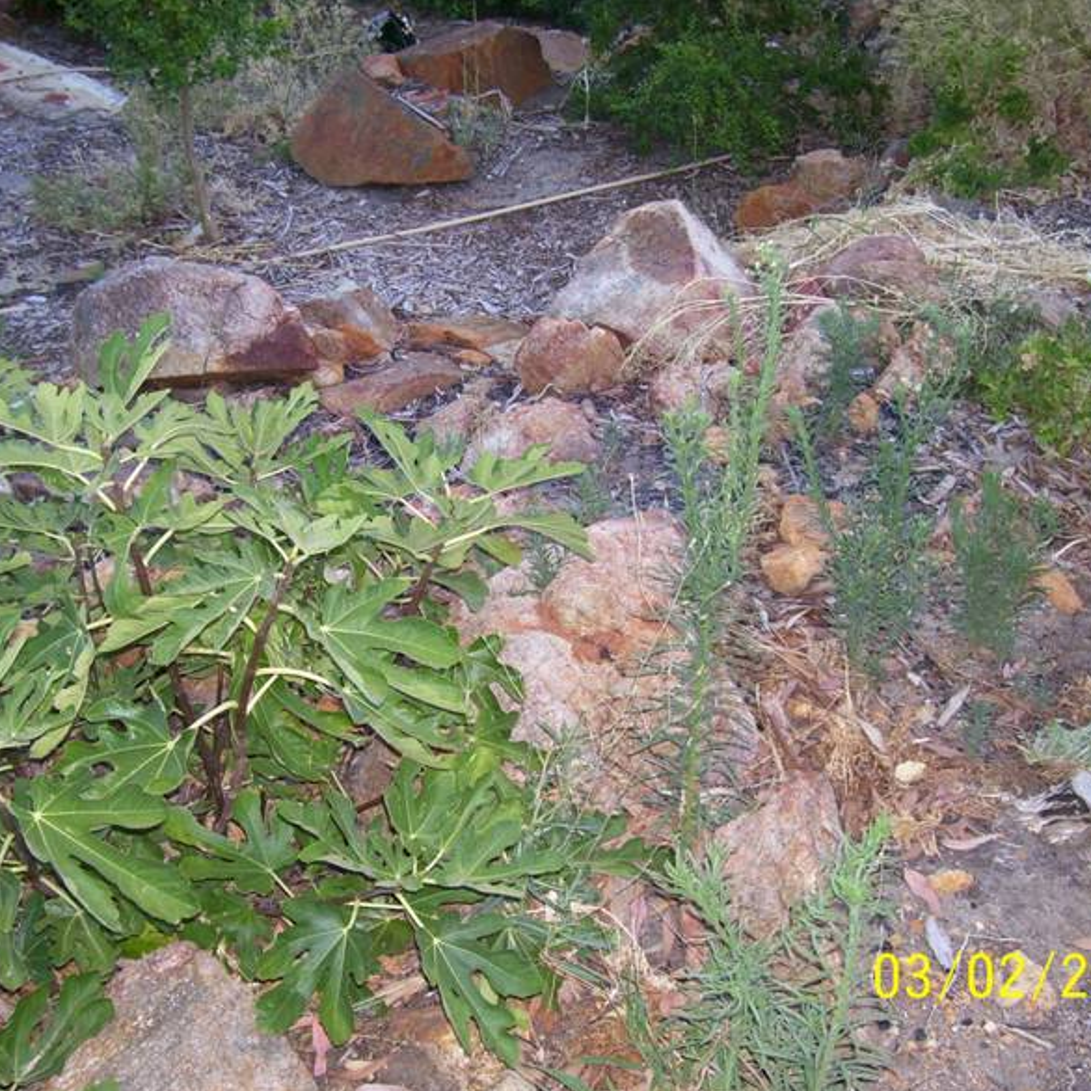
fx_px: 1462
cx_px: 492
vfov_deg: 40.9
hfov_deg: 40.9
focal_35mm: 41
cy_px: 555
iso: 80
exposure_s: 1/60
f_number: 2.7
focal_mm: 5.6
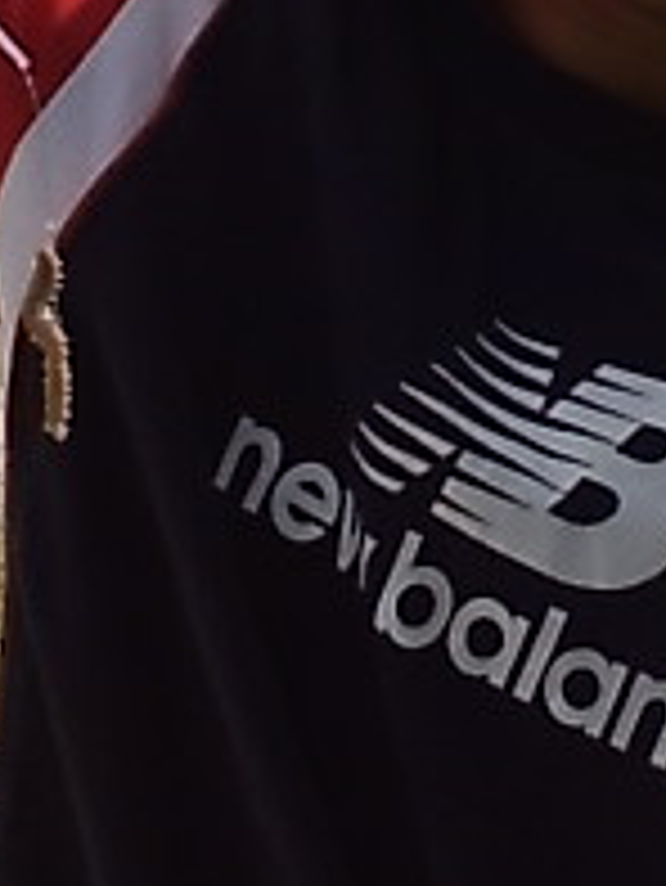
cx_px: 508
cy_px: -108
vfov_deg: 19.9
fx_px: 2409
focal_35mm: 94
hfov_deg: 15.7
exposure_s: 1/1053
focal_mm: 3.73
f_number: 3.5
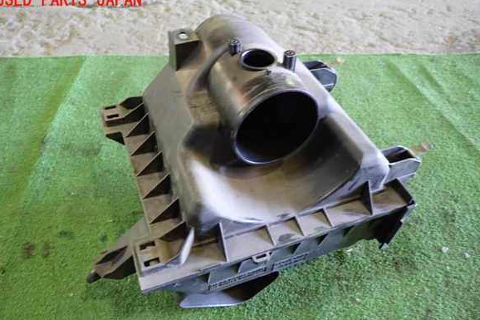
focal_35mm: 27
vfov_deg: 47.8
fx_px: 360
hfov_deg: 67.4
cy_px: 177
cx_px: 240
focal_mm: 4.5
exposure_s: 1/30
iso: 640
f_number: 2
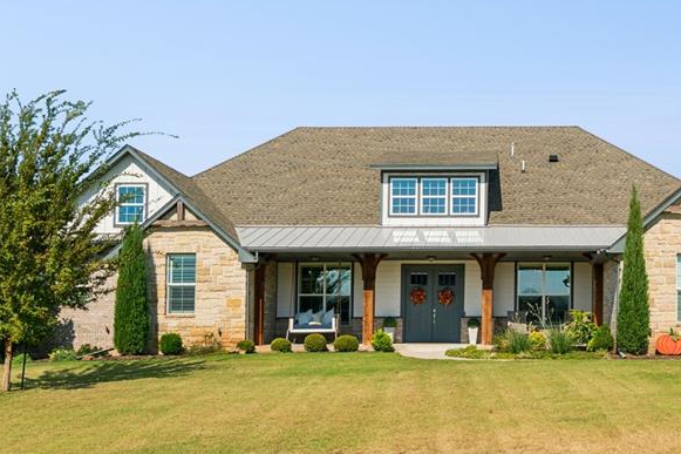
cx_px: 475
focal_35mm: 37
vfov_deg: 35.9
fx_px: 700
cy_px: 235
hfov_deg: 50.6
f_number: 8
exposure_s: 1/500
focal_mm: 14
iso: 100
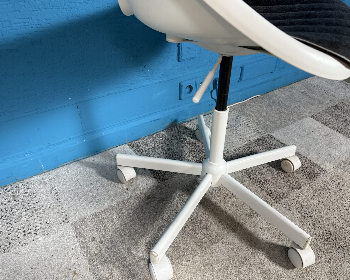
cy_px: 144
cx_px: 193
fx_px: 269
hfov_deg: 65.9
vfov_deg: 54.9
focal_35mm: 26
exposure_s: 1/50
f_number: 1.78
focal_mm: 6.76
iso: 160
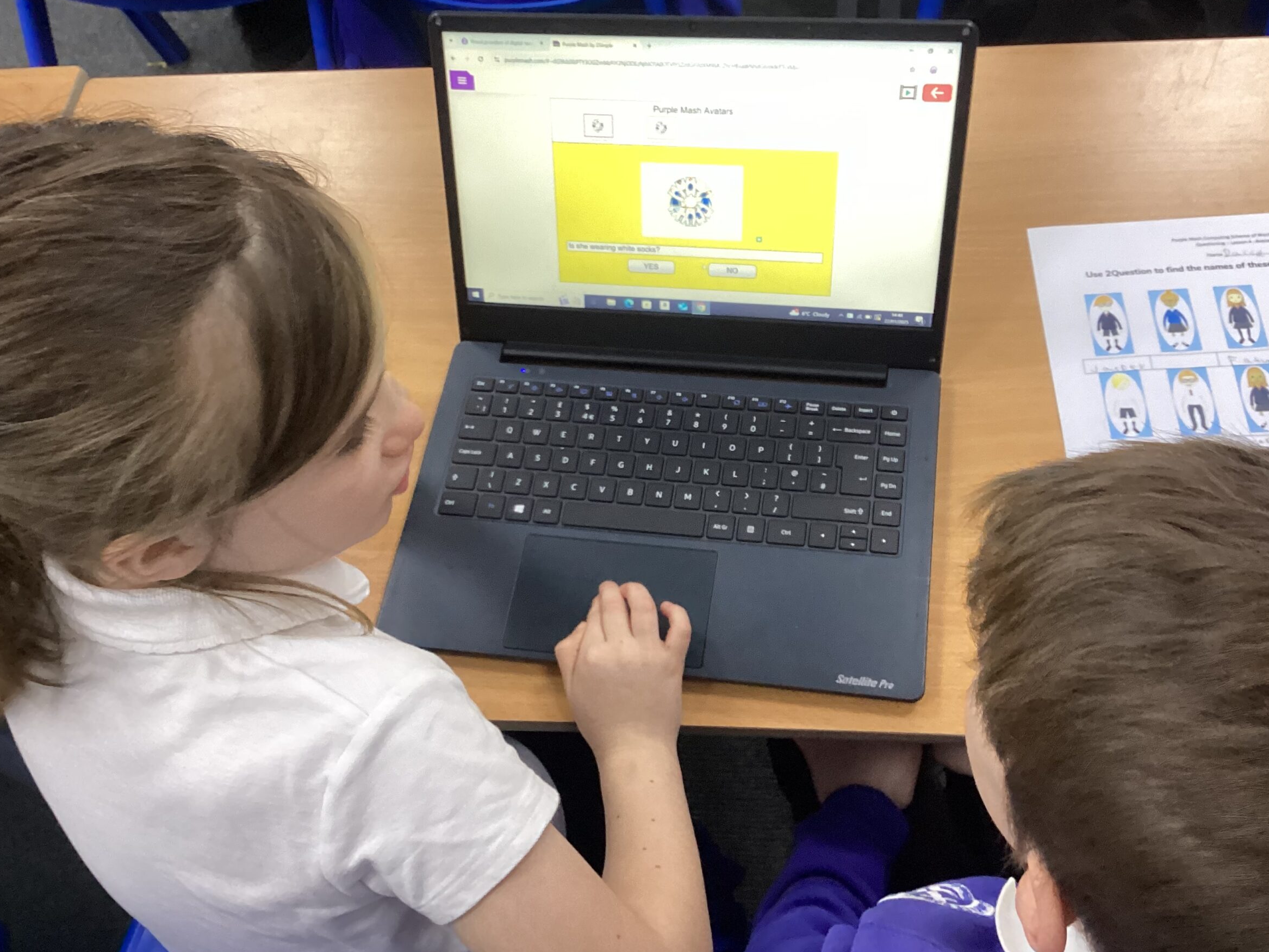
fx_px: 1247
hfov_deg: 53.9
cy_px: 455
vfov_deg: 41.8
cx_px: 665
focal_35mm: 34
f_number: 2.4
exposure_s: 1/60
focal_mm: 3.3
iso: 160
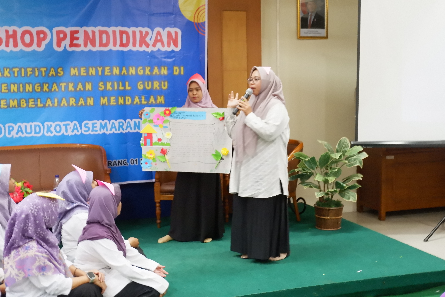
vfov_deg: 28.6
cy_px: 148
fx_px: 581
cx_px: 222
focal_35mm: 47
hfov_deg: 41.9
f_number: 4.7
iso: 3200
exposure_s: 1/14
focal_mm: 31
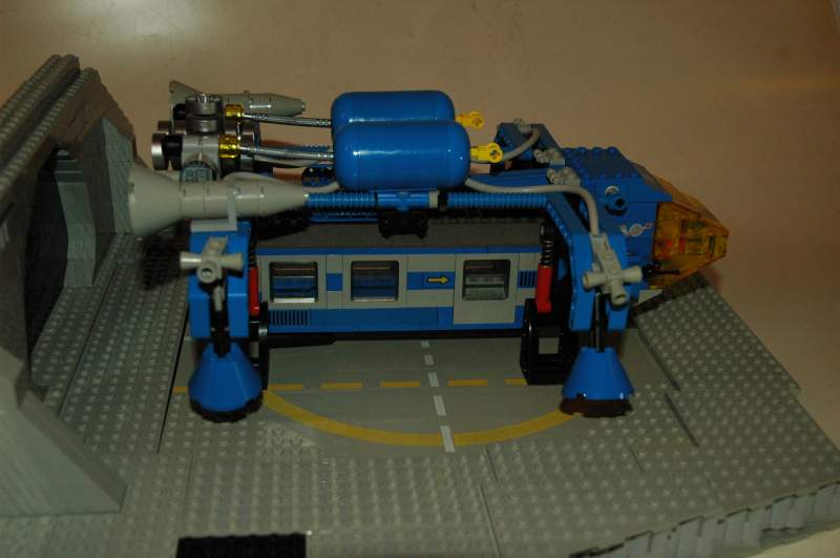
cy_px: 279
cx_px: 420
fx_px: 1083
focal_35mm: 46
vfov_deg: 28.9
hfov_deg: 42.4
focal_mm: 31
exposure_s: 1/125
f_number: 5.6
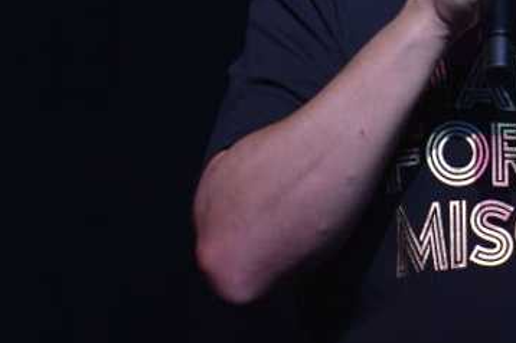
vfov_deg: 2.2
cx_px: 592
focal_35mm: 626
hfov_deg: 3.3
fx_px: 8964
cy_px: -66
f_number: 4
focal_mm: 200
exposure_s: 1/320
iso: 800
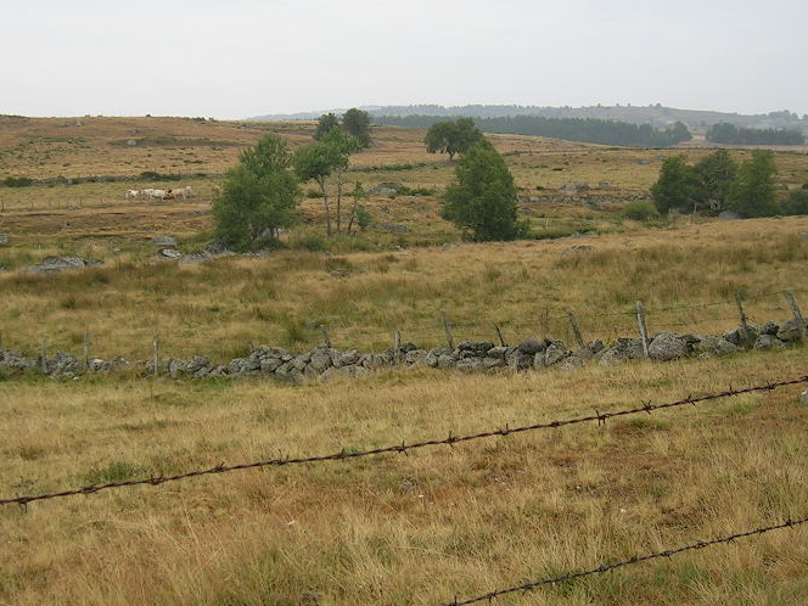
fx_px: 1260
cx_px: 397
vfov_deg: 27.0
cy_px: 281
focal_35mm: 54
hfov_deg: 35.5
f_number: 2.8
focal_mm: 5.4
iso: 50
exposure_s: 1/128
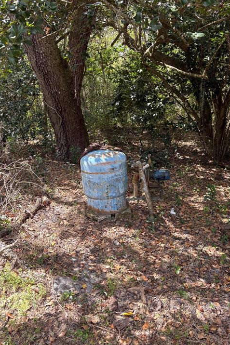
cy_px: 168
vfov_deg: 63.7
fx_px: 278
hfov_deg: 44.9
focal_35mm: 29
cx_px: 113
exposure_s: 1/338
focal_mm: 5.96
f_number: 1.6
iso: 50
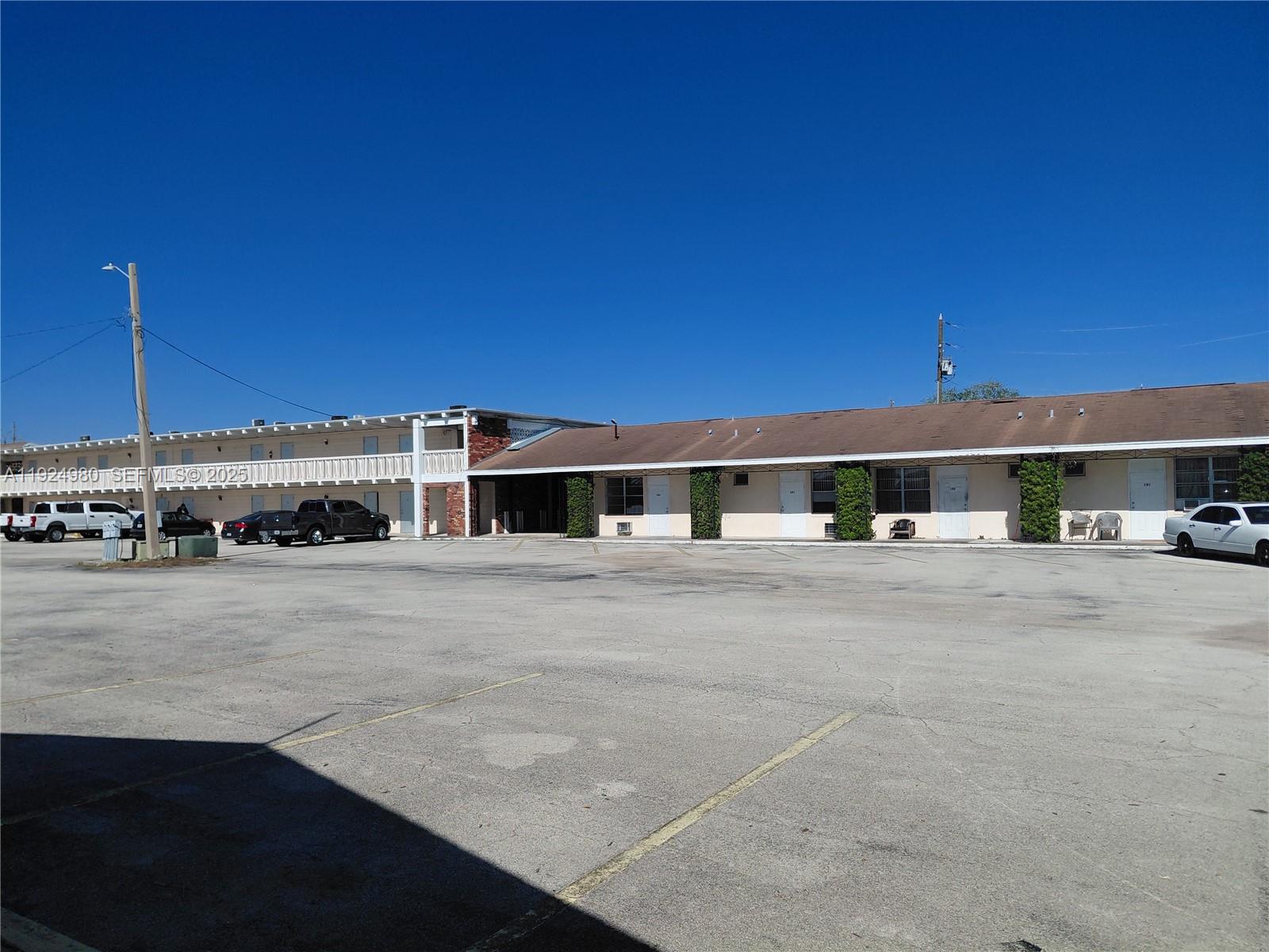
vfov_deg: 54.9
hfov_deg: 69.4
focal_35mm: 25
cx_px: 634
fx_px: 916
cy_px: 476
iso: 64
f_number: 1.8
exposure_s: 1/6460
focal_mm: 4.69
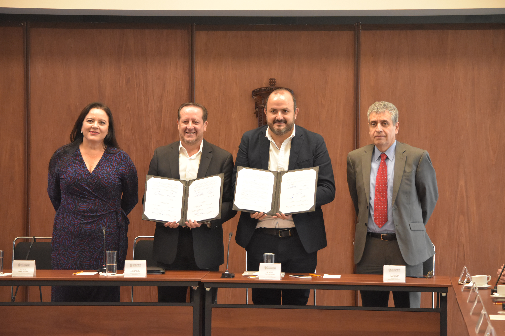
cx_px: 252
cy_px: 168
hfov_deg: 14.0
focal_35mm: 147
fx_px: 2062
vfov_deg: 9.3
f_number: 4.5
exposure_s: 1/100
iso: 3200
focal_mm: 98
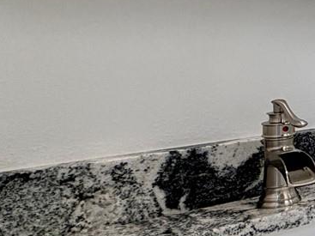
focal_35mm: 61
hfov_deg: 17.9
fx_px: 555
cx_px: 665
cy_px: 29
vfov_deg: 23.5
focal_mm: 2.22
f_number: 2.2
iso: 125
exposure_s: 1/120
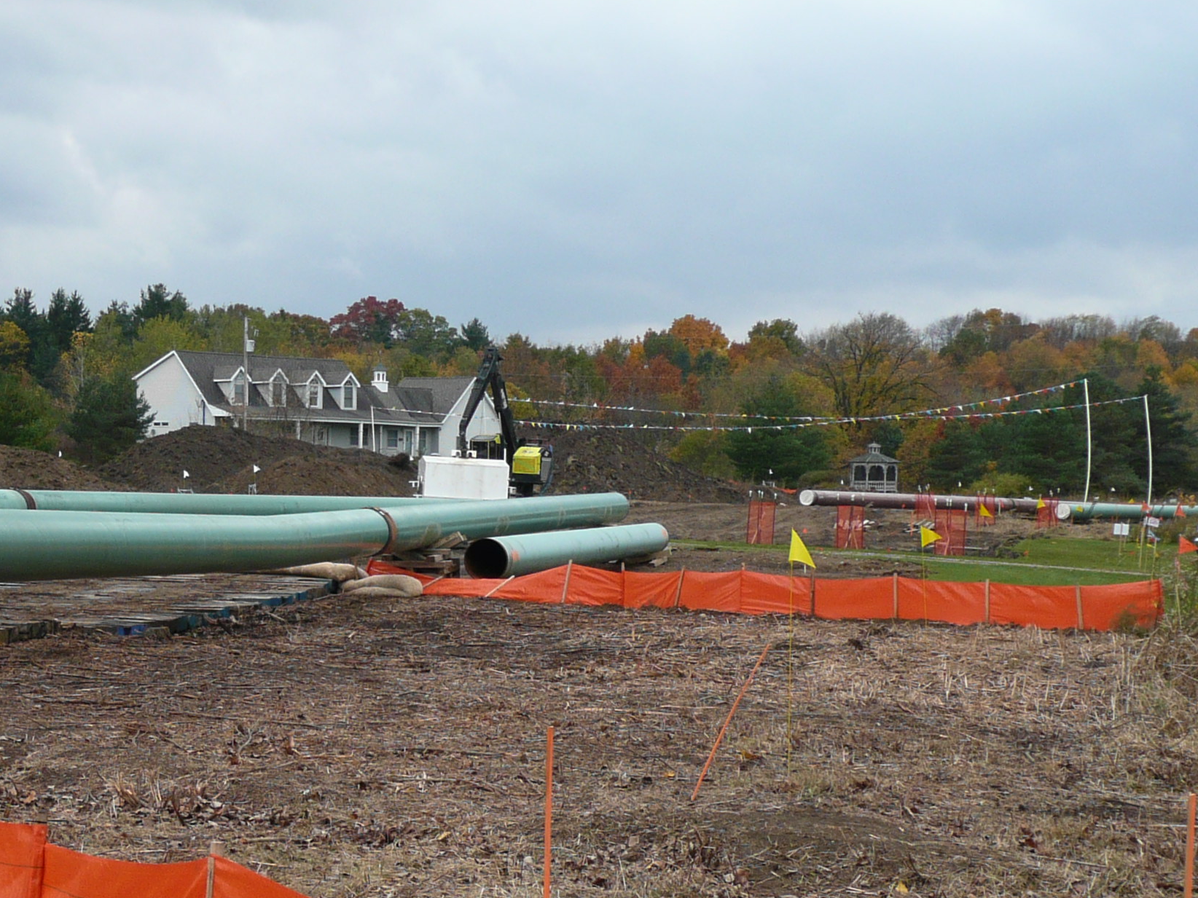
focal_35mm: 71
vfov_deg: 20.7
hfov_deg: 27.1
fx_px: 2457
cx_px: 347
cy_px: 566
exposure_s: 1/160
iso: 100
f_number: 3.8
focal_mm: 6.2
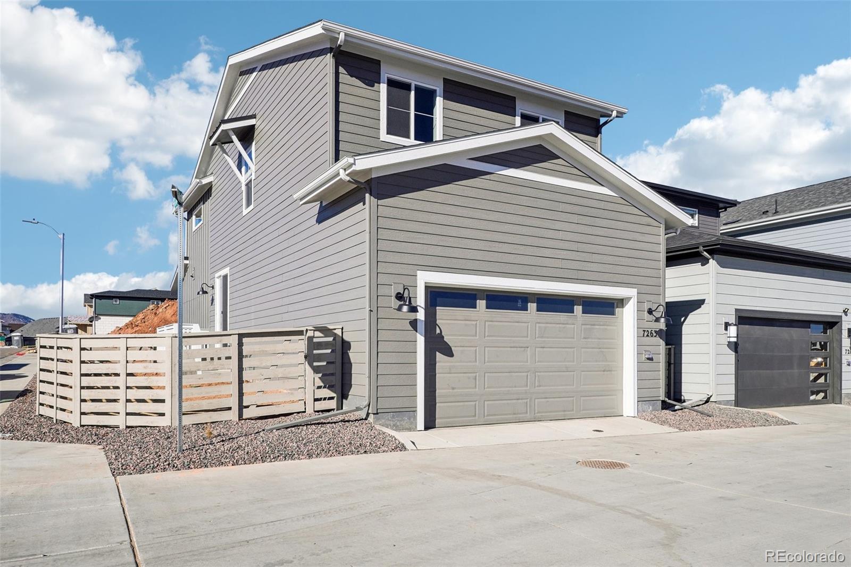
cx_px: 426
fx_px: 567
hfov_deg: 73.8
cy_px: 284
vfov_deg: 53.1
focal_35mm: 24
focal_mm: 16
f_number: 8
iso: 100
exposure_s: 1/750
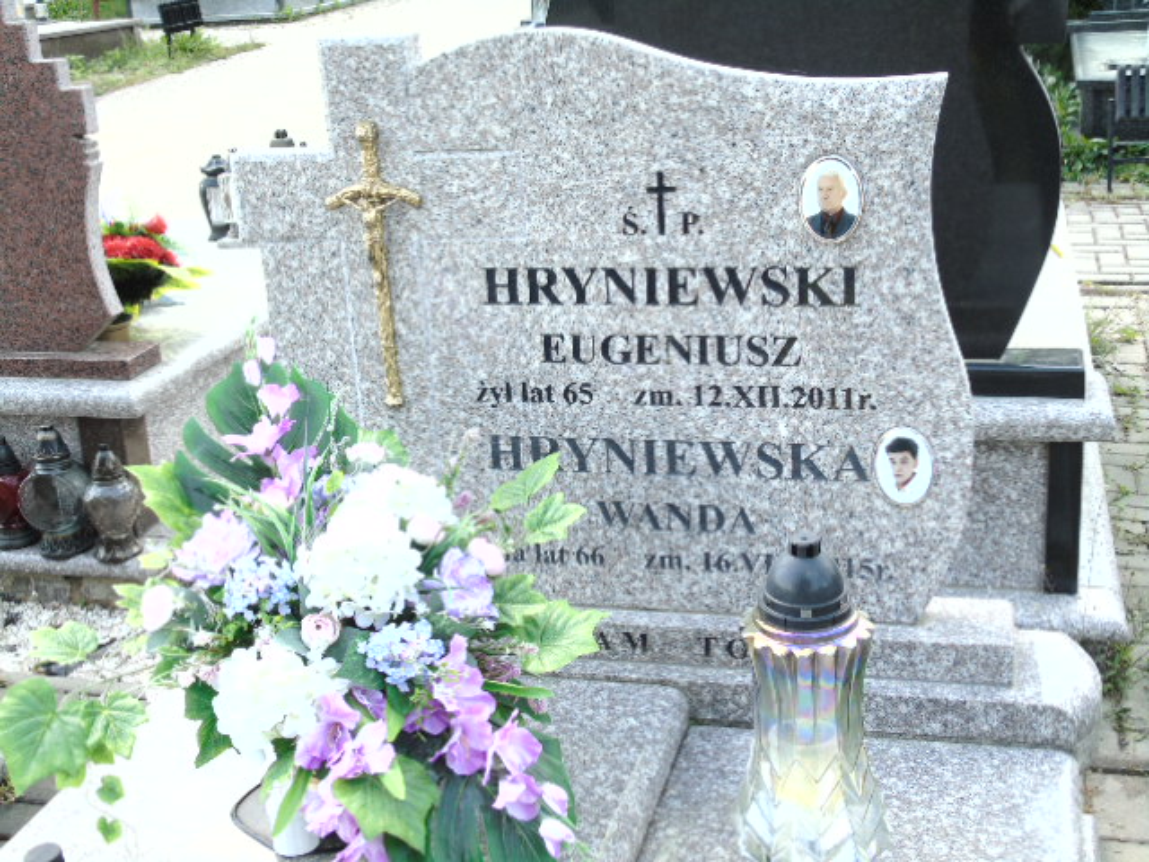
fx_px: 1527
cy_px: 431
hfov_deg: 41.2
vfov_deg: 31.5
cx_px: 574
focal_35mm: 46
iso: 80
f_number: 4.1
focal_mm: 8.2
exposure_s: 1/100
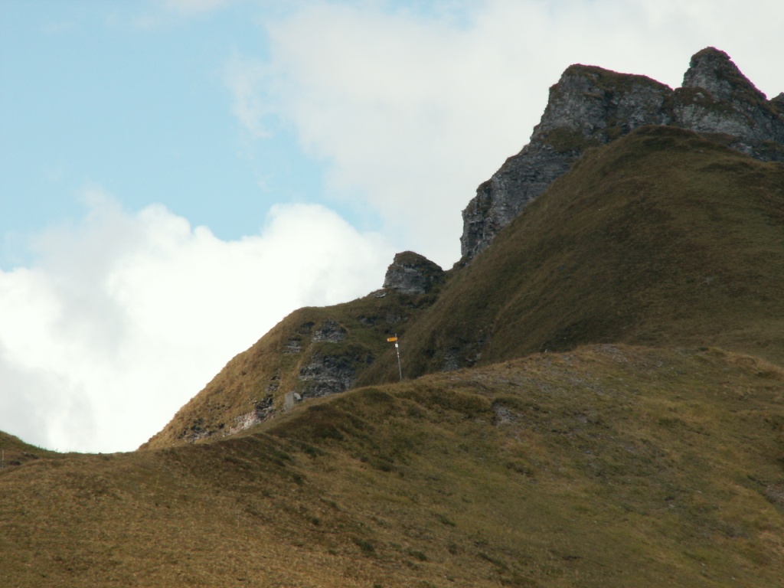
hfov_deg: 7.3
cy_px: 294
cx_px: 392
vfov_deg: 5.5
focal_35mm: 272
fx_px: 6160
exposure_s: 1/200
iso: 50
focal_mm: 44.48
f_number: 7.1
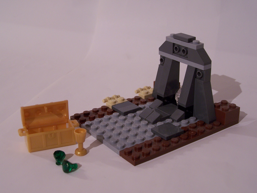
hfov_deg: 32.7
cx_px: 128
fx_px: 438
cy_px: 96
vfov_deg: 24.8
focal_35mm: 59
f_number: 3.1
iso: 80
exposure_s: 1/3
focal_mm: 9.8
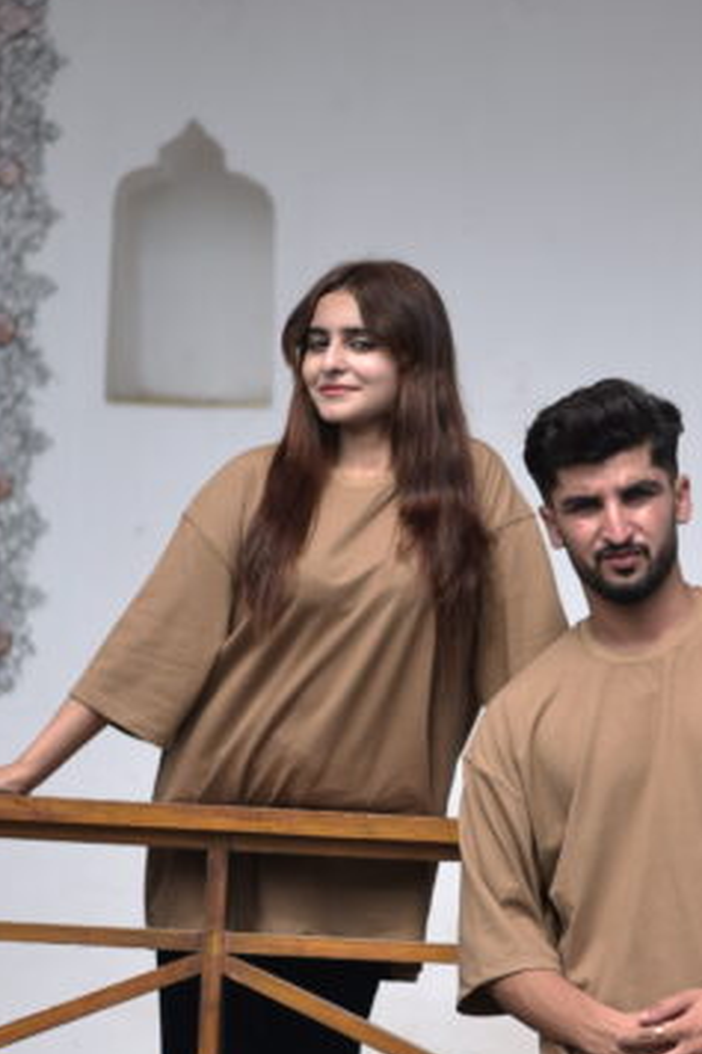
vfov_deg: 9.6
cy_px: 626
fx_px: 6294
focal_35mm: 215
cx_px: 569
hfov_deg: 6.4
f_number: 1.8
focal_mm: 85
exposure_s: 1/1250
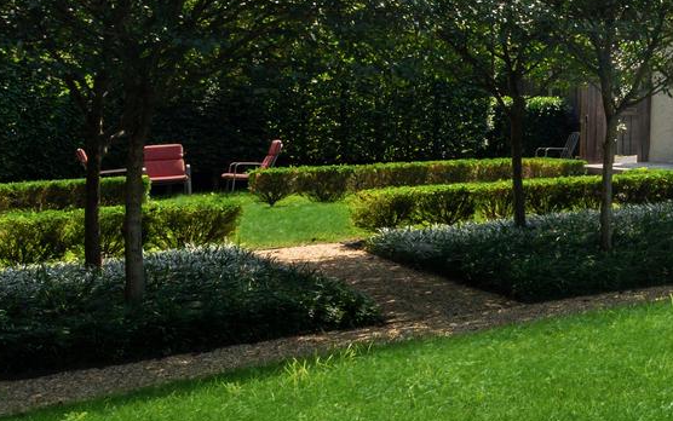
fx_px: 1101
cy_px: 30
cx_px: 1053
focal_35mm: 60
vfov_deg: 21.1
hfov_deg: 24.7
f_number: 11
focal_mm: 16
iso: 800
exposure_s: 1/800
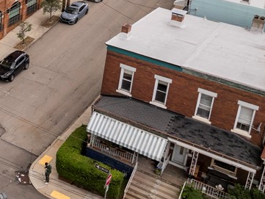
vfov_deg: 20.5
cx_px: -106
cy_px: -27
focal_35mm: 68
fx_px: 521
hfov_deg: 23.9
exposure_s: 1/1600
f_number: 2.8
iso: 190
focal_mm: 12.29
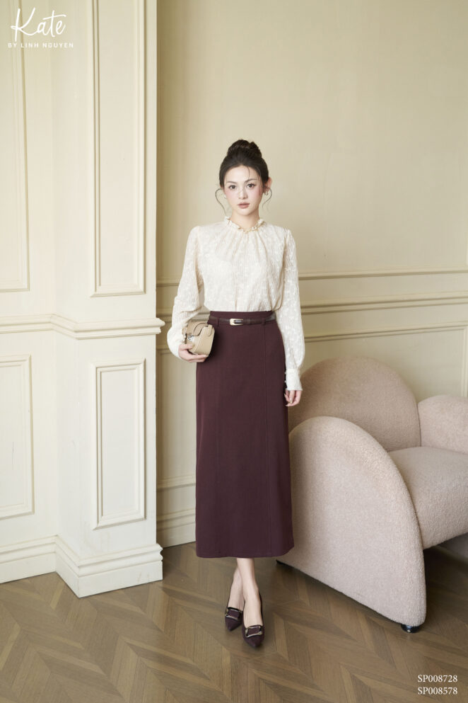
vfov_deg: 39.6
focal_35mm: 50
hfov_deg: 27.0
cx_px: 234
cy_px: 352
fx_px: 975
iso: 800
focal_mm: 50
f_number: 4.5
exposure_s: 1/125
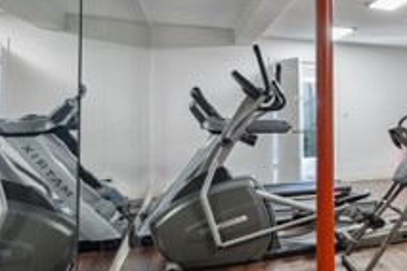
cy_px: 128
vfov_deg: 31.9
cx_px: 556
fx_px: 475
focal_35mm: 42
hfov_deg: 32.1
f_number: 9
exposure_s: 1/5
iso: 100
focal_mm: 14
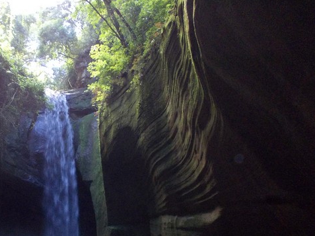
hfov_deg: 40.6
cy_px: 163
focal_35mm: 45
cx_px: 70
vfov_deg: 31.8
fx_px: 409
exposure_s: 1/25
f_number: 2.7
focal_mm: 4
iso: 280
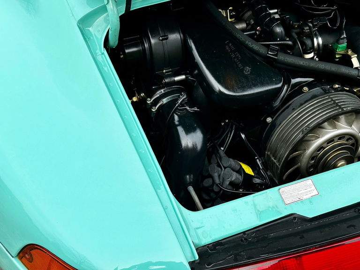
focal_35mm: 48
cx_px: 180
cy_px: 135
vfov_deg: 30.3
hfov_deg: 39.7
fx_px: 499
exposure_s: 1/1323
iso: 64
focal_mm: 6.86
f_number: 1.78
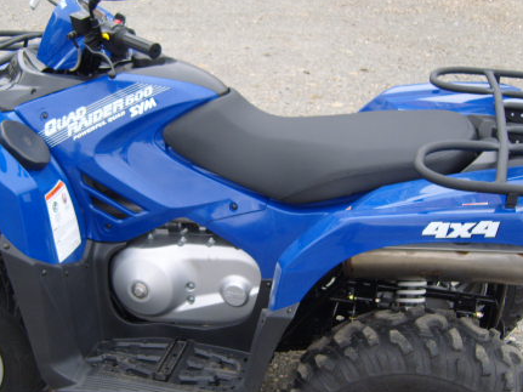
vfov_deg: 27.9
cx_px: 223
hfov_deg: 36.8
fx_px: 785
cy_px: 239
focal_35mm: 52
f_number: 2.8
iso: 80
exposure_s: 1/250
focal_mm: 7.4
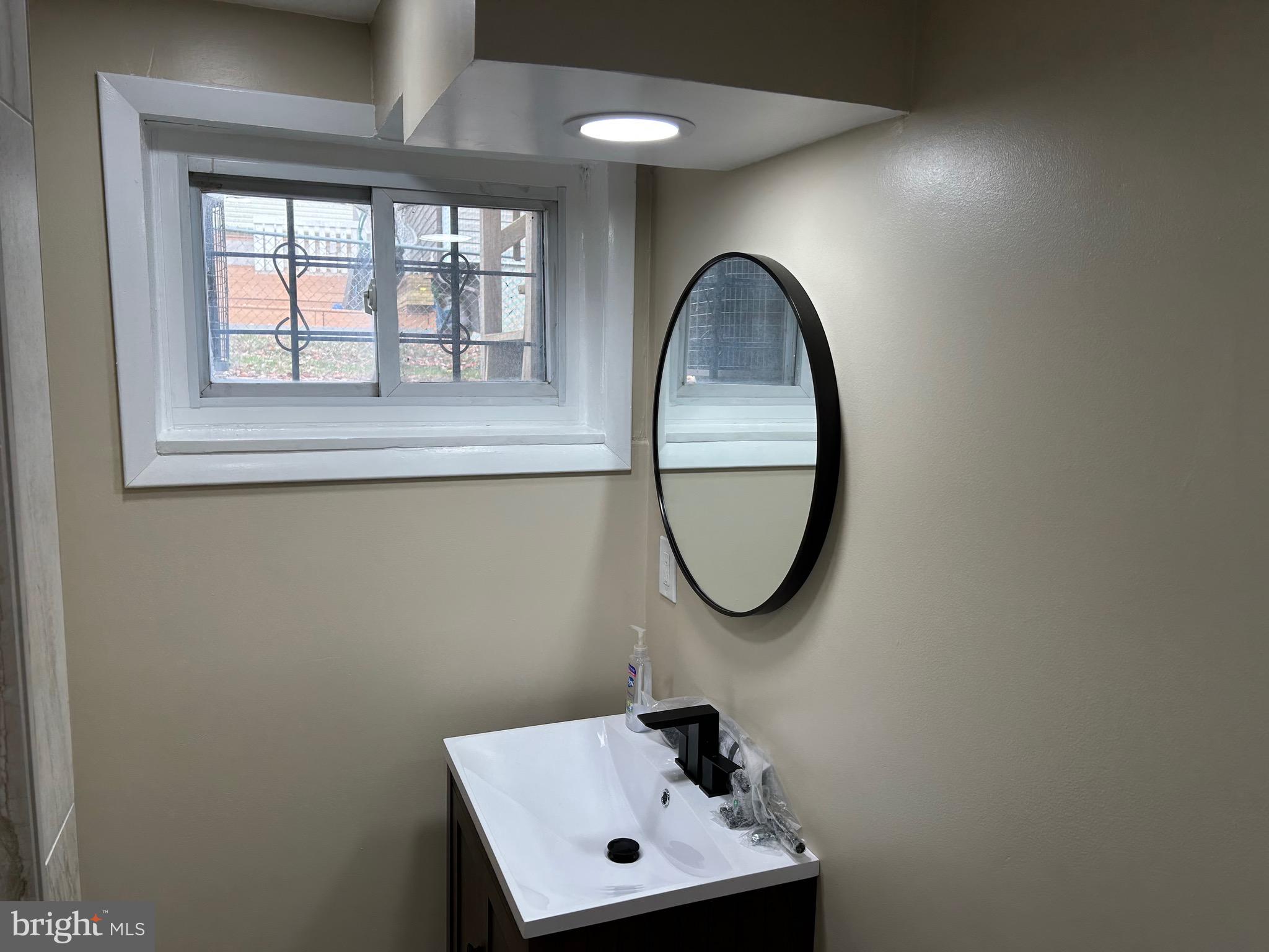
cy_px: 476
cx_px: 634
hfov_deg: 67.3
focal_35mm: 26
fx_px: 953
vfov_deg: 53.1
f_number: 1.5
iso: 40
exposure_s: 1/161
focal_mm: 5.7
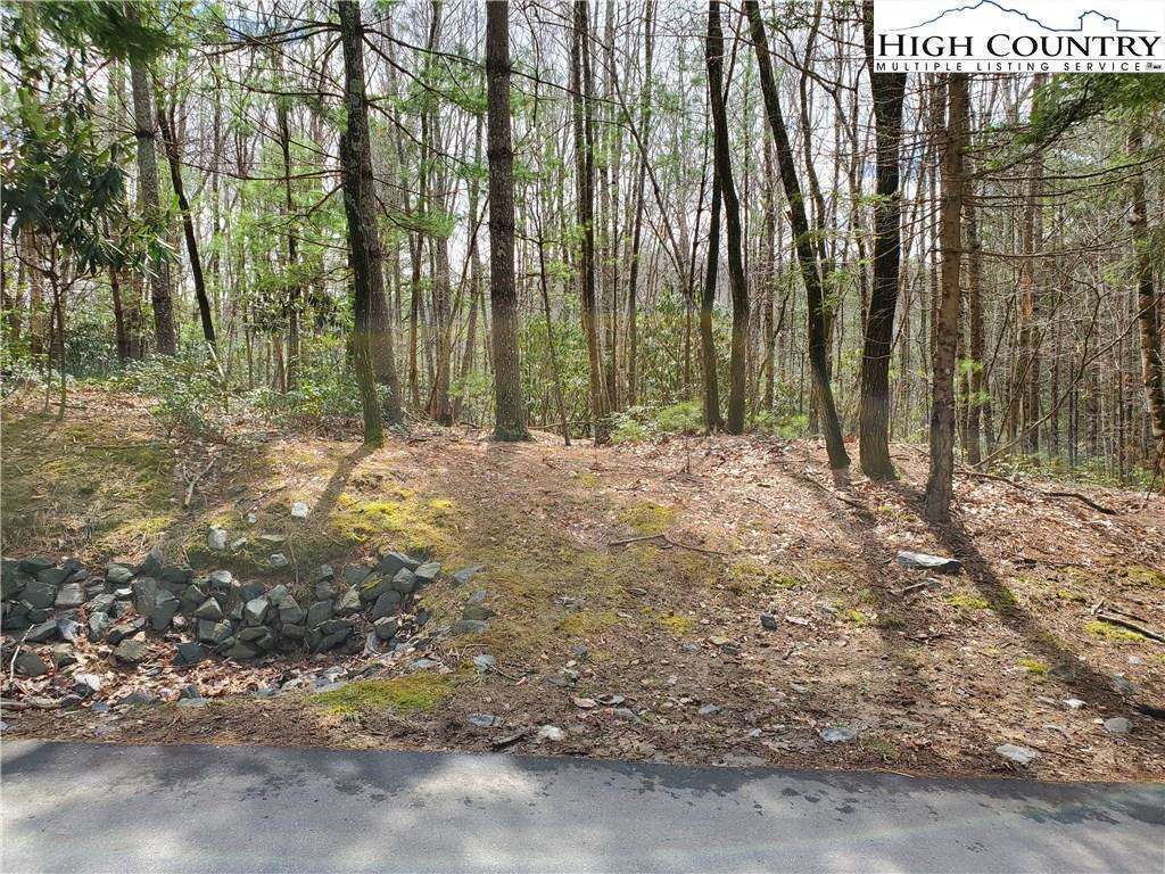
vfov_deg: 53.1
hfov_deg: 67.3
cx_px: 582
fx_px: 875
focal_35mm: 26
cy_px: 437
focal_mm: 4.3
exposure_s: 1/292
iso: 50
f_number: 2.4
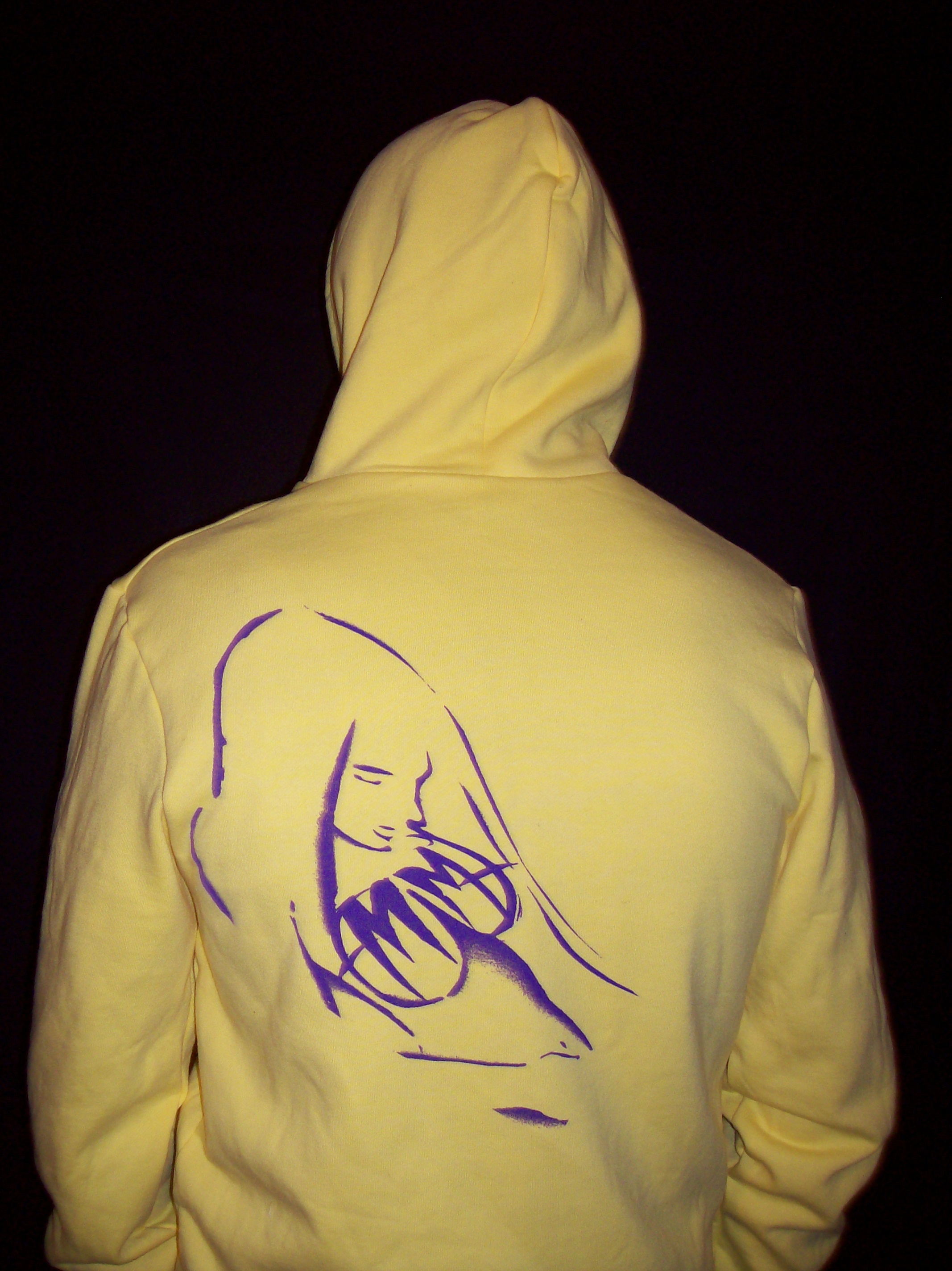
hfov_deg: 39.6
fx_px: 1321
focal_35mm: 36
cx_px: 476
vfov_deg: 51.4
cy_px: 636
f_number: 2.7
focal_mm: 6
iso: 80
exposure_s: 1/64
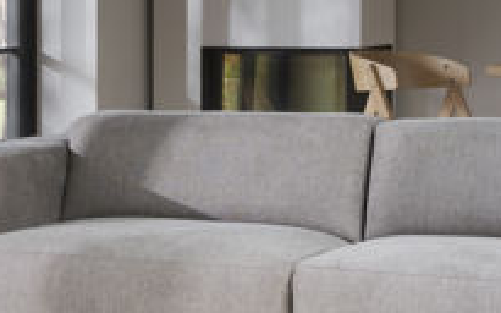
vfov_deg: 10.3
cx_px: 221
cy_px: 110
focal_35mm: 127
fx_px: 1734
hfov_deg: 16.4
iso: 100
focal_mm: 40
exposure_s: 1/2.5
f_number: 7.1
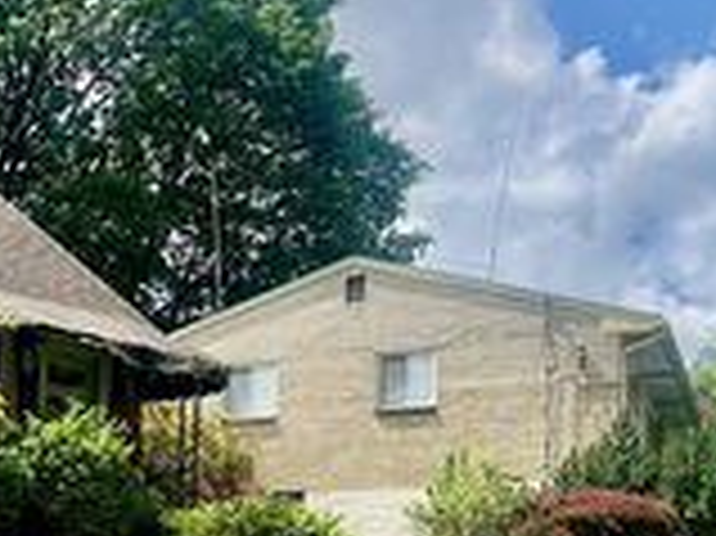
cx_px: -266
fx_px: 1695
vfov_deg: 17.4
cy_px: 588
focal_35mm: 82
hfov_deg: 21.2
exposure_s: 1/2841
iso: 50
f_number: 1.5
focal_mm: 5.7
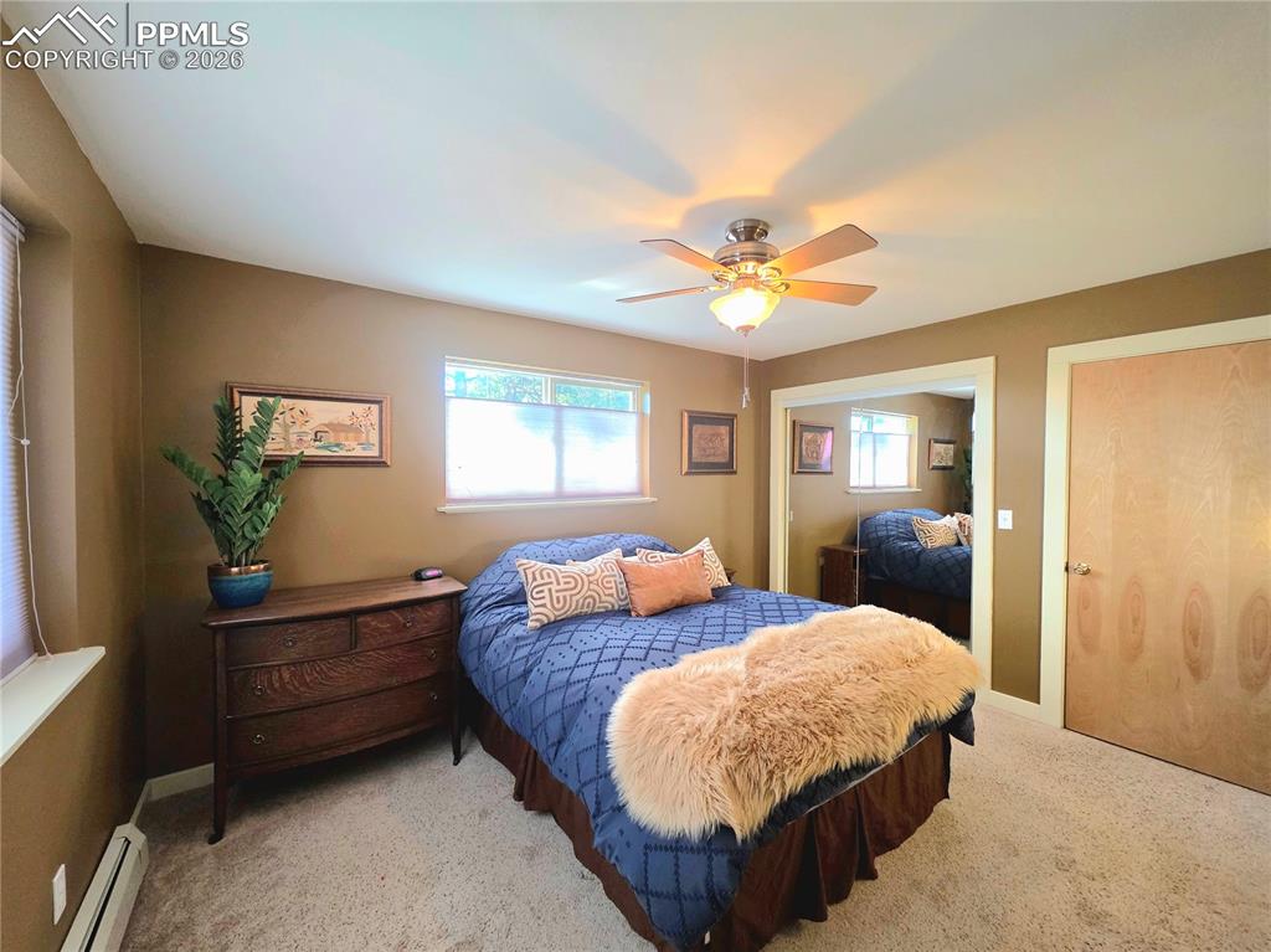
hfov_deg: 106.2
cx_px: 636
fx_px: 477
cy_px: 476
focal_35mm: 13
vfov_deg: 89.9
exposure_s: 1/120
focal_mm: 2.2
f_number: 1.9
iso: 250
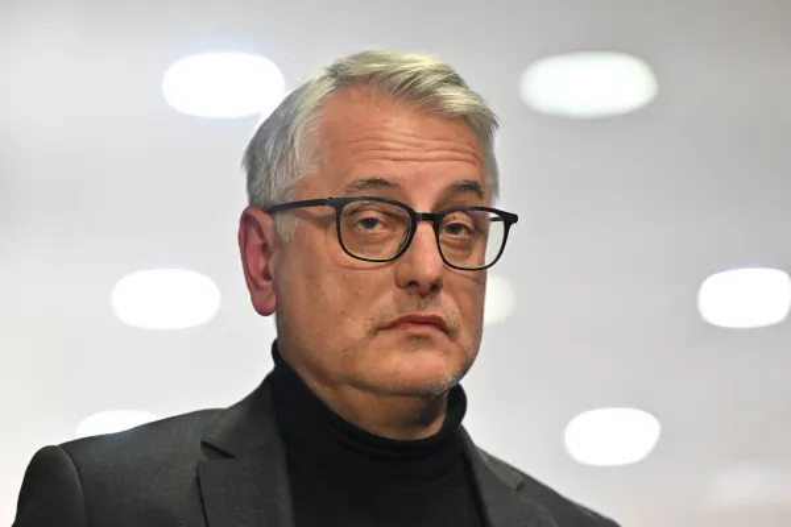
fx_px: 3515
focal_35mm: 160
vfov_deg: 8.6
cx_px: 396
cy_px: 264
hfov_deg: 12.8
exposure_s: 1/200
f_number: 3.5
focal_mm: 160
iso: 3200
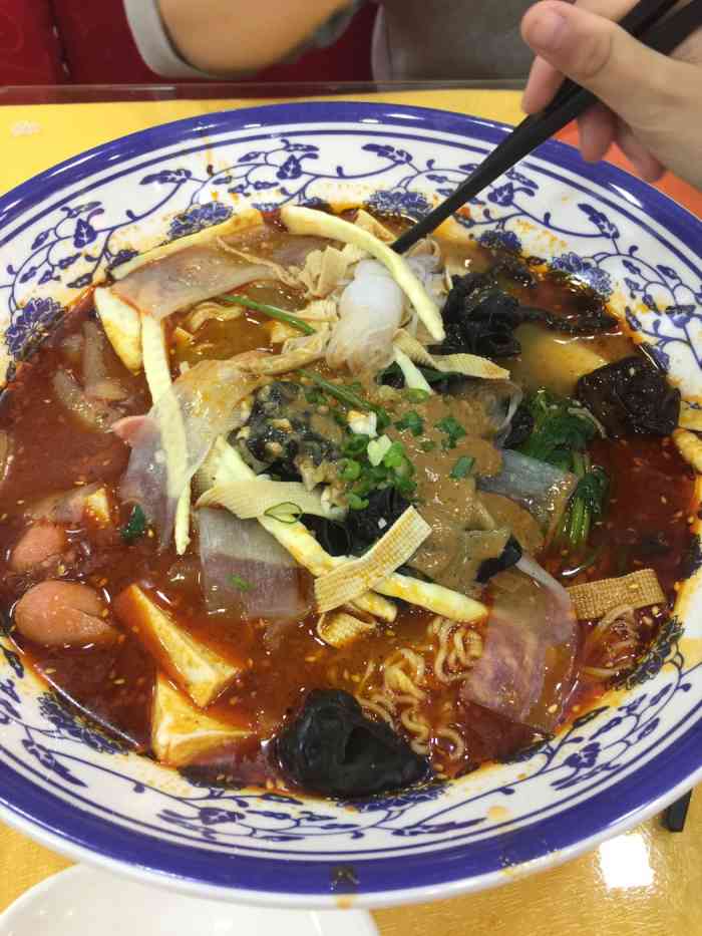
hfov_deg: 48.2
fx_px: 784
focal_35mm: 29
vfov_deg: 61.7
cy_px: 468
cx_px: 351
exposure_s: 1/17
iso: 40
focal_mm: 4.15
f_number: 2.2
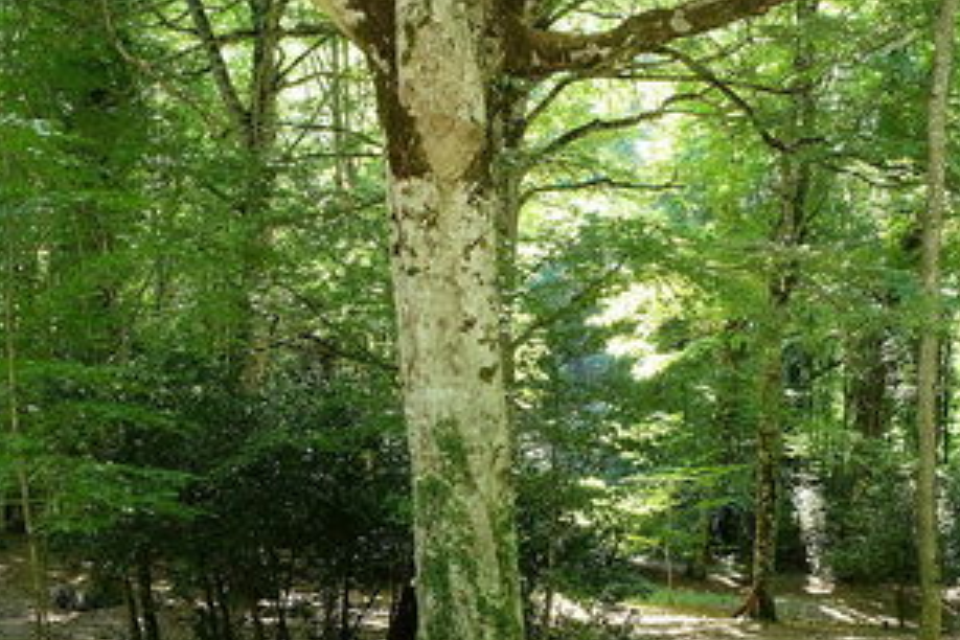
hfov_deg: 37.5
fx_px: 1413
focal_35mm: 53
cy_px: 615
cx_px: 467
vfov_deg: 24.5
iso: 1000
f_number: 7.1
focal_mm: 18
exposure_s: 1/15
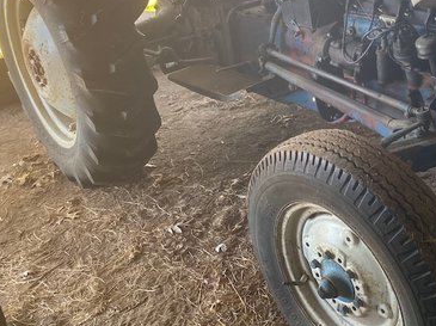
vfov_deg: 31.5
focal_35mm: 45
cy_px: 76
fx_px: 566
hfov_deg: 40.4
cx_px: 348
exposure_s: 1/119
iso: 125
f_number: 1.8
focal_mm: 4.25
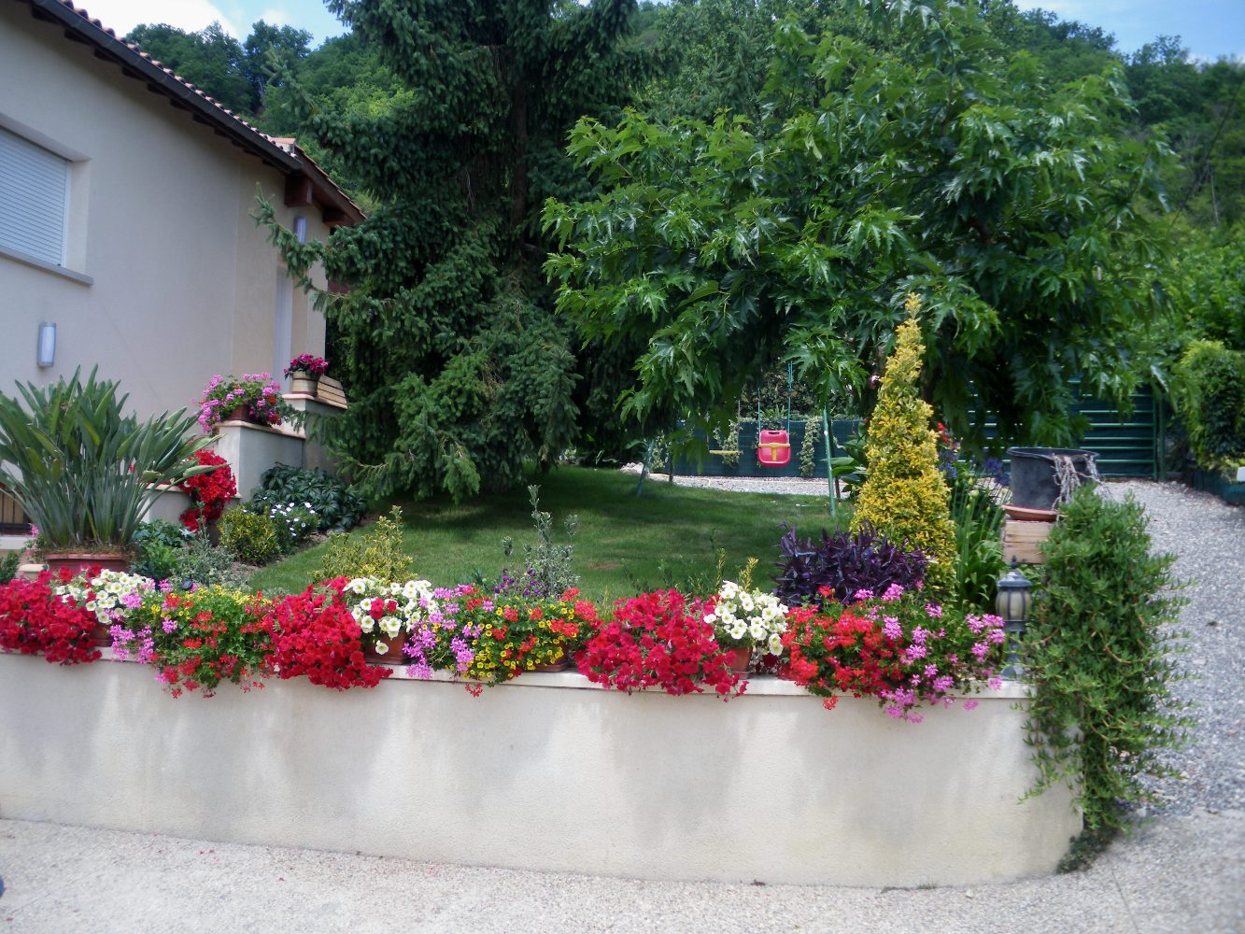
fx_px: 1295
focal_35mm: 36
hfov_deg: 51.4
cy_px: 467
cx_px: 622
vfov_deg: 39.7
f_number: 3.5
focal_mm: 6.3
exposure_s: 1/200
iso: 64
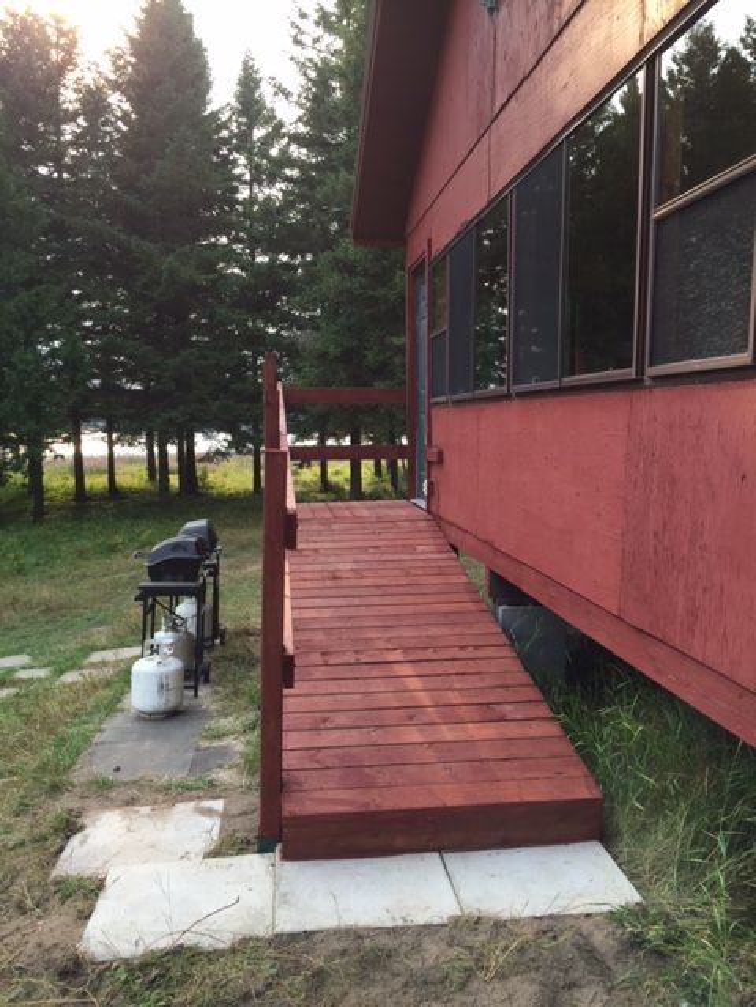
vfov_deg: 61.7
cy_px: 504
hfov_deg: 48.2
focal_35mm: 29
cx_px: 378
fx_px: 844
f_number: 2.2
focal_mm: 4.15
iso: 32
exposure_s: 1/399
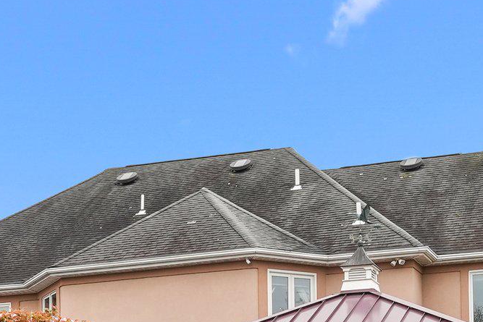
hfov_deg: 22.9
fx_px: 1194
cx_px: 270
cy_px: 333
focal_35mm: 89
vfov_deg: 15.1
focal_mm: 29
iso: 800
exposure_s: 1/160
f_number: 11
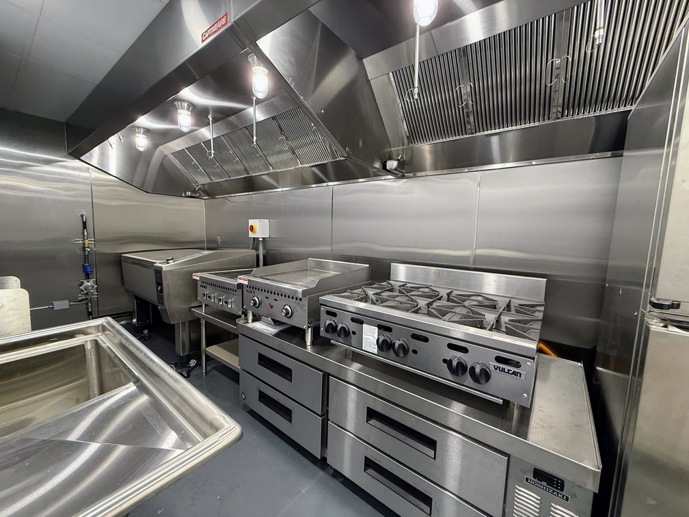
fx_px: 279
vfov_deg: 85.7
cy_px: 258
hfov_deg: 102.1
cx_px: 344
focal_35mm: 14
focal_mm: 2.22
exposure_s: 1/60
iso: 320
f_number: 2.2
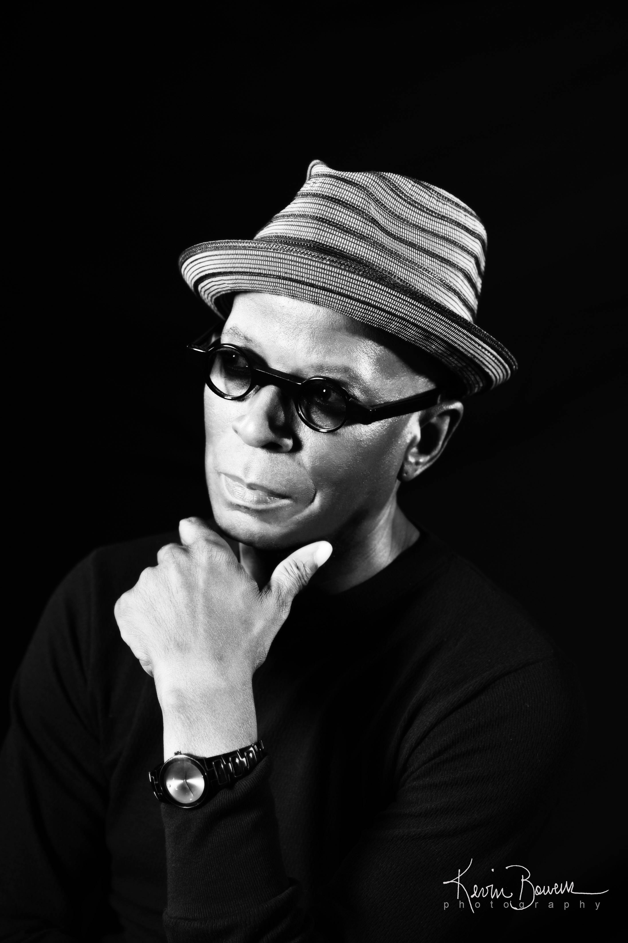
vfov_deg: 19.5
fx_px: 2751
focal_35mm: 105
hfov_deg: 13.0
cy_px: 472
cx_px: 314
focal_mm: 105
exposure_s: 1/160
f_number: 5.6
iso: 160
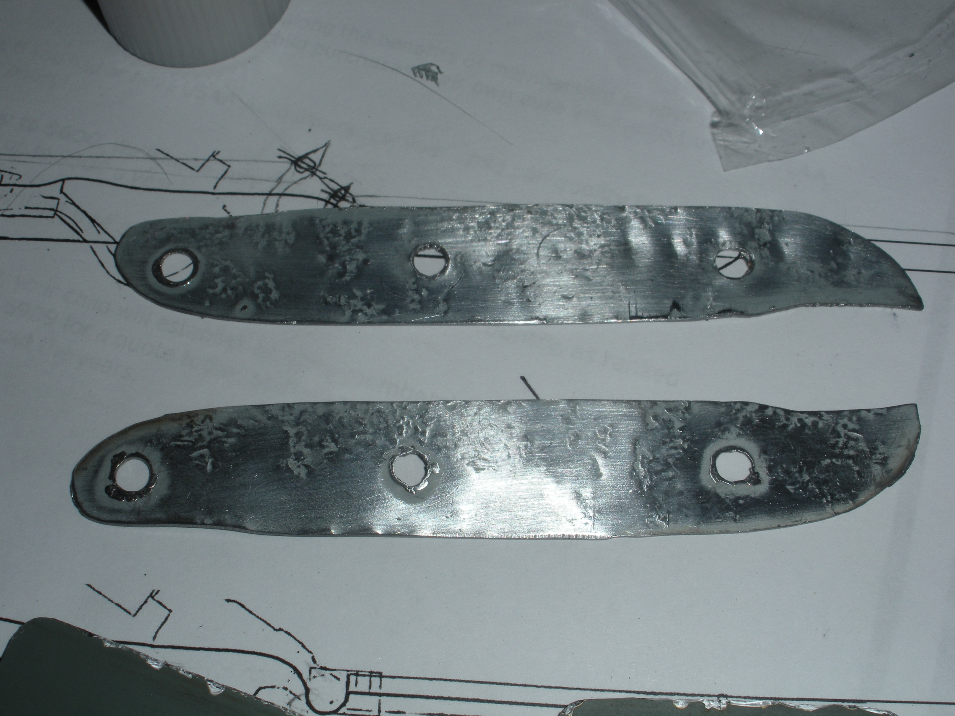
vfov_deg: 28.0
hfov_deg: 36.8
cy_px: 358
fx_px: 1435
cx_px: 478
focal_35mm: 52
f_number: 7
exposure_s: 1/60
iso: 64
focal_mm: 9.1
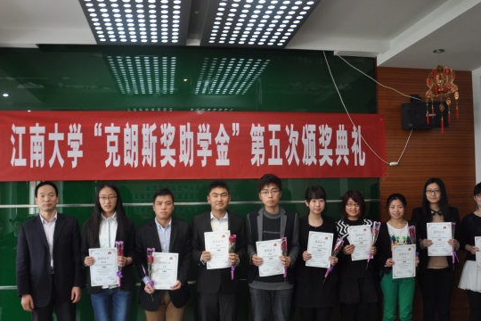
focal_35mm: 33
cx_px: 233
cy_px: 185
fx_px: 441
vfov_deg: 39.9
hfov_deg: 57.2
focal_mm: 18
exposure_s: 1/15
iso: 450
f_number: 4
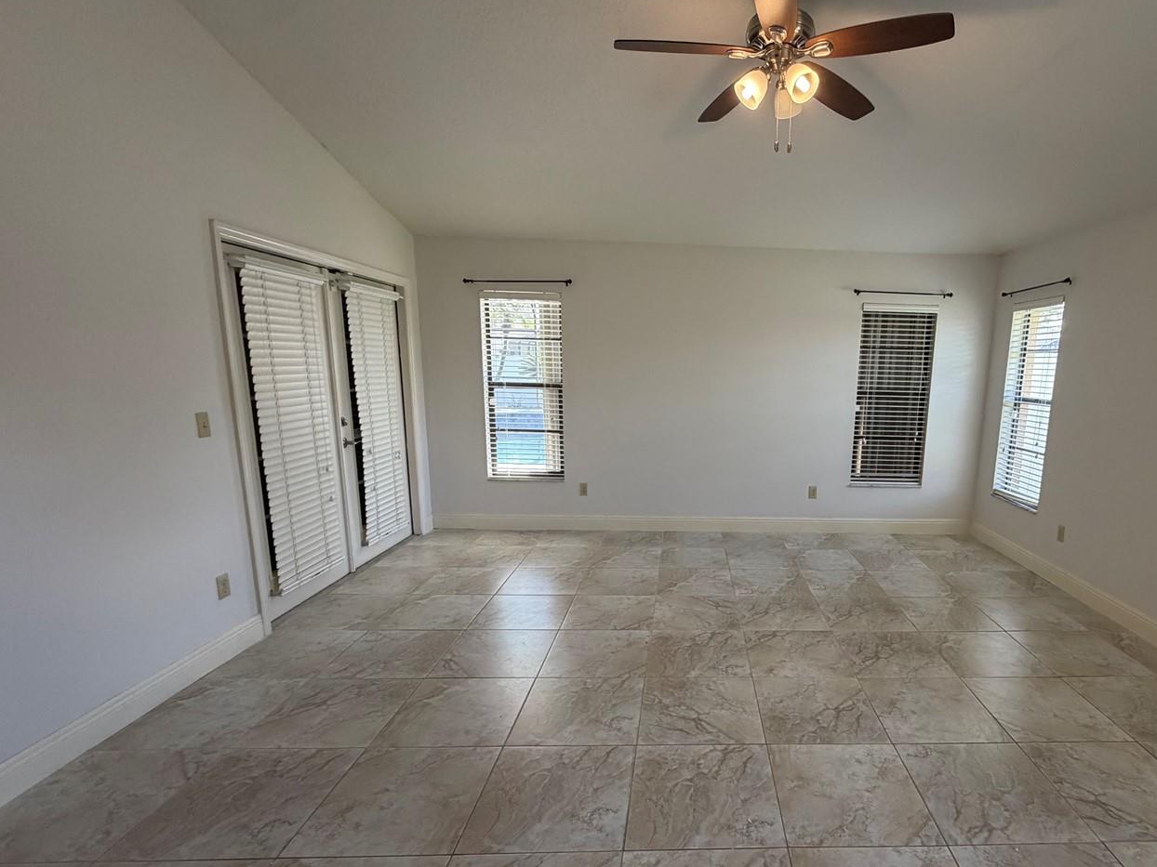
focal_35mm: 18
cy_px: 474
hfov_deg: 86.1
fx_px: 602
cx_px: 722
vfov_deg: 71.4
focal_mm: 2.22
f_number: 2.2
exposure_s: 1/121
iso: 250
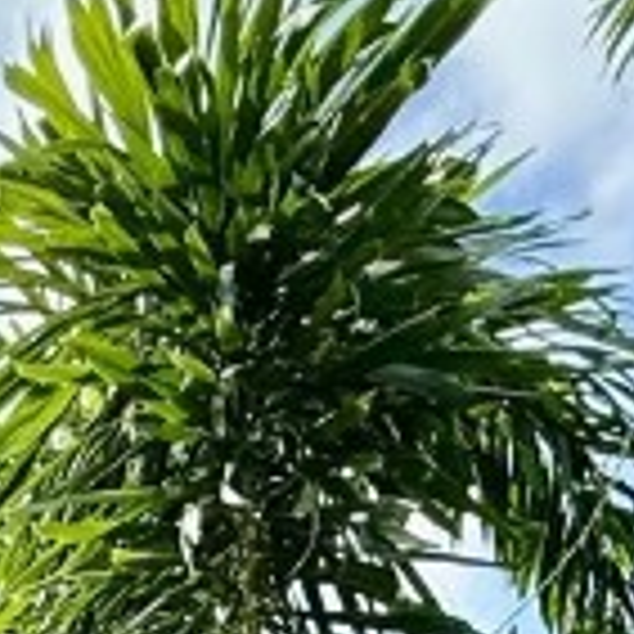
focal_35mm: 90
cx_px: -333
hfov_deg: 17.3
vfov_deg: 12.7
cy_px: 1691
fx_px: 1865
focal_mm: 2.22
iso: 64
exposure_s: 1/1033
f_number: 2.2
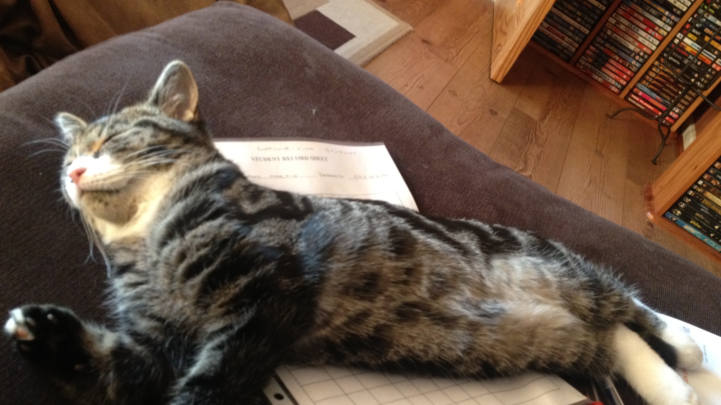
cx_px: 354
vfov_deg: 30.3
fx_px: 746
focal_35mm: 39
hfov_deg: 51.6
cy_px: 254
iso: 320
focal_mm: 4.28
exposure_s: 1/20
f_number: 2.4
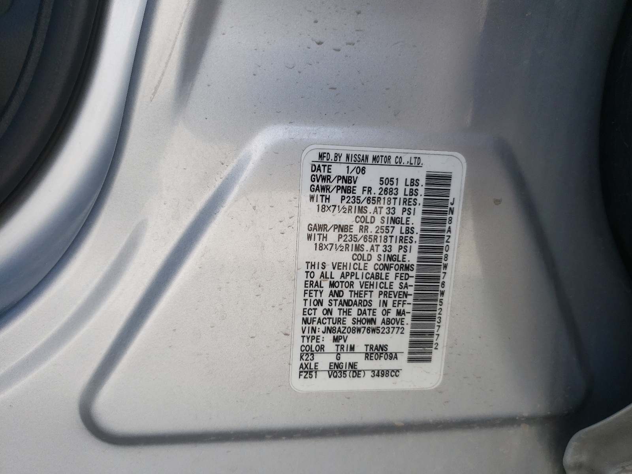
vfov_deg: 53.1
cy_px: 237
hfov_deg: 67.3
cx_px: 316
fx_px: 475
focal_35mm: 26
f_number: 1.5
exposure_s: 1/625
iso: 50
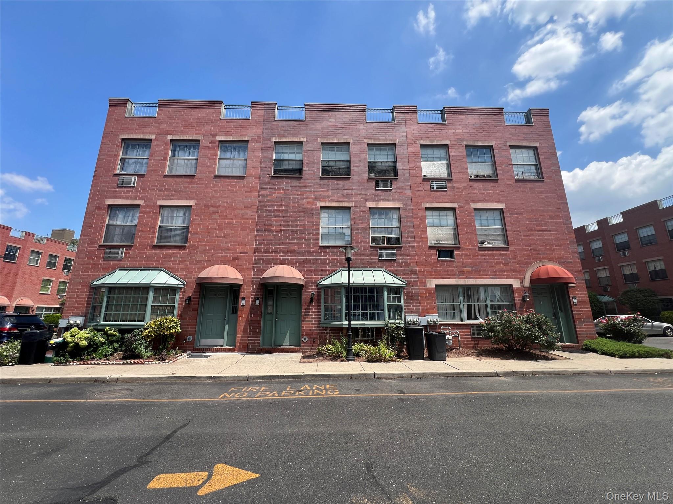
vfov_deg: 89.9
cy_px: 252
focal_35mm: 13
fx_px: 253
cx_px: 336
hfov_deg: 106.2
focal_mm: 1.57
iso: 32
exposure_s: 1/847
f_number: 1.8
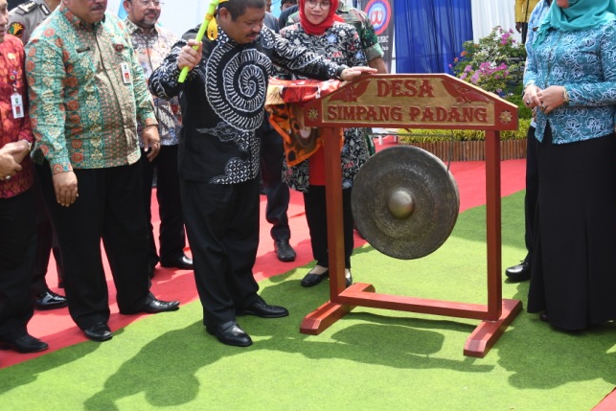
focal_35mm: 43
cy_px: 100
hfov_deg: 44.5
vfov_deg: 30.6
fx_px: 736
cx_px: 427
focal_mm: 18
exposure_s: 1/250
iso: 100
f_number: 4.5
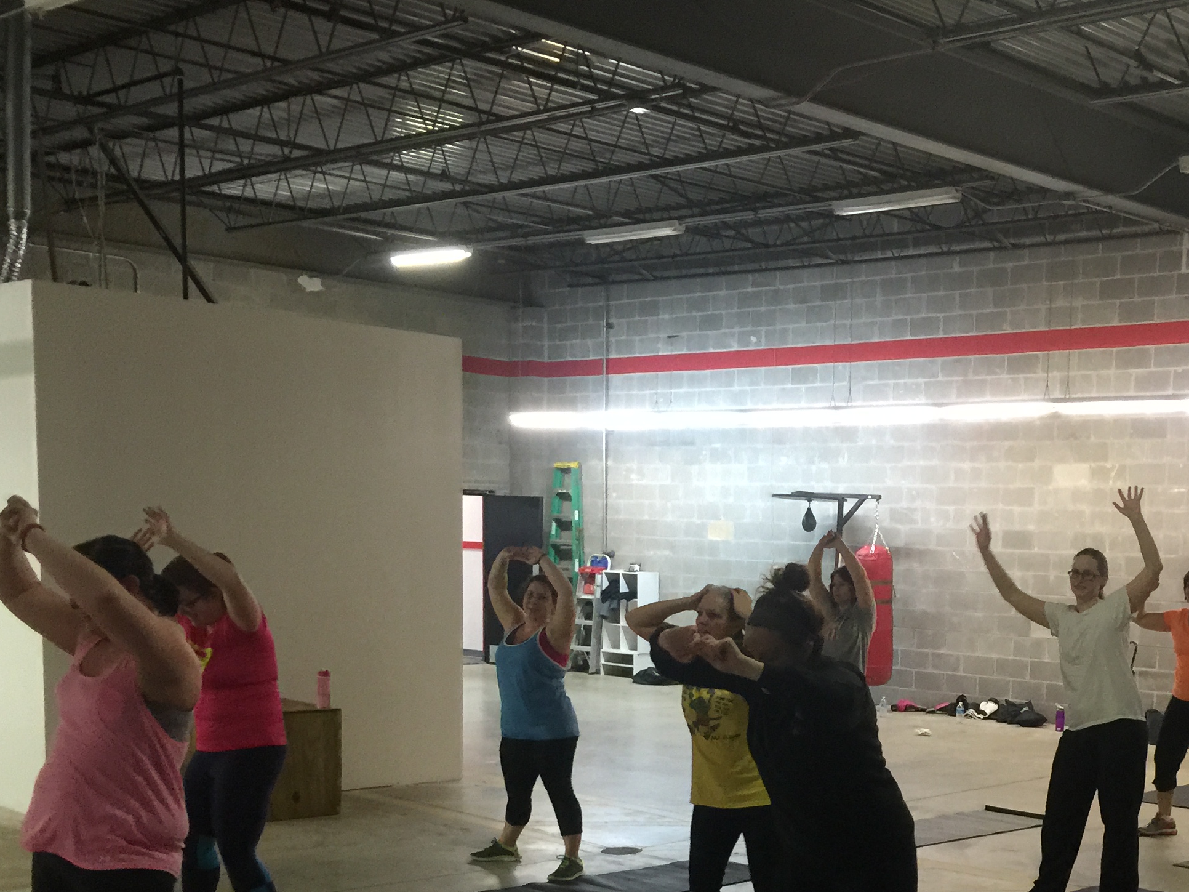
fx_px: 1683
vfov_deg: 28.9
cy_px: 744
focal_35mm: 49
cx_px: 938
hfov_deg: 37.6
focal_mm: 4.15
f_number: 2.2
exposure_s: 1/15
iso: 125
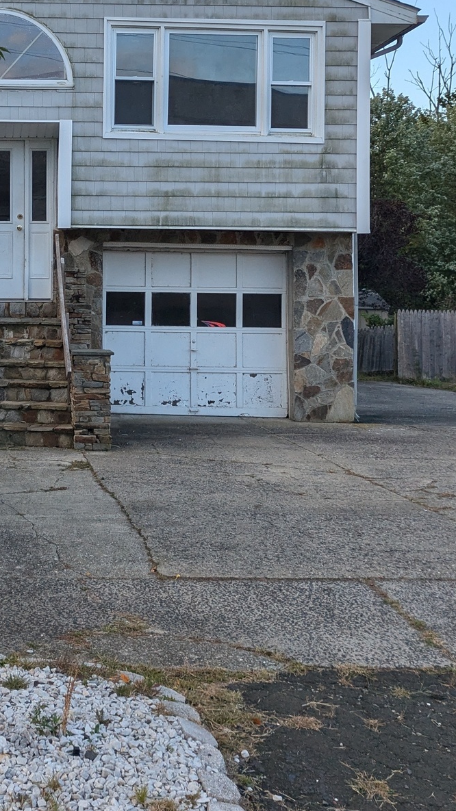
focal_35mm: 53
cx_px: 27
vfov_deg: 38.6
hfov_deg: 22.0
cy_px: 250
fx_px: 1140
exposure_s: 1/504
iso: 47
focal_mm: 5.43
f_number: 1.89
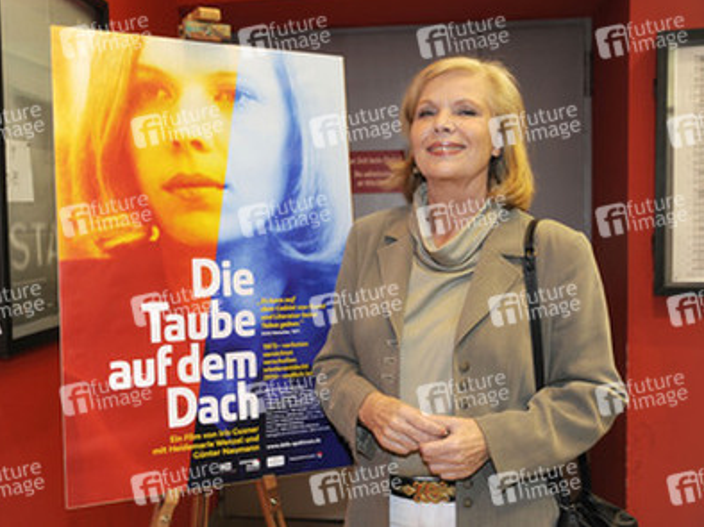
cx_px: 308
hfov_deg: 42.9
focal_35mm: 44
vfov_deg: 32.8
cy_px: 261
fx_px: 894
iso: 1000
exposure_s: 1/50
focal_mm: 40
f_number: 5
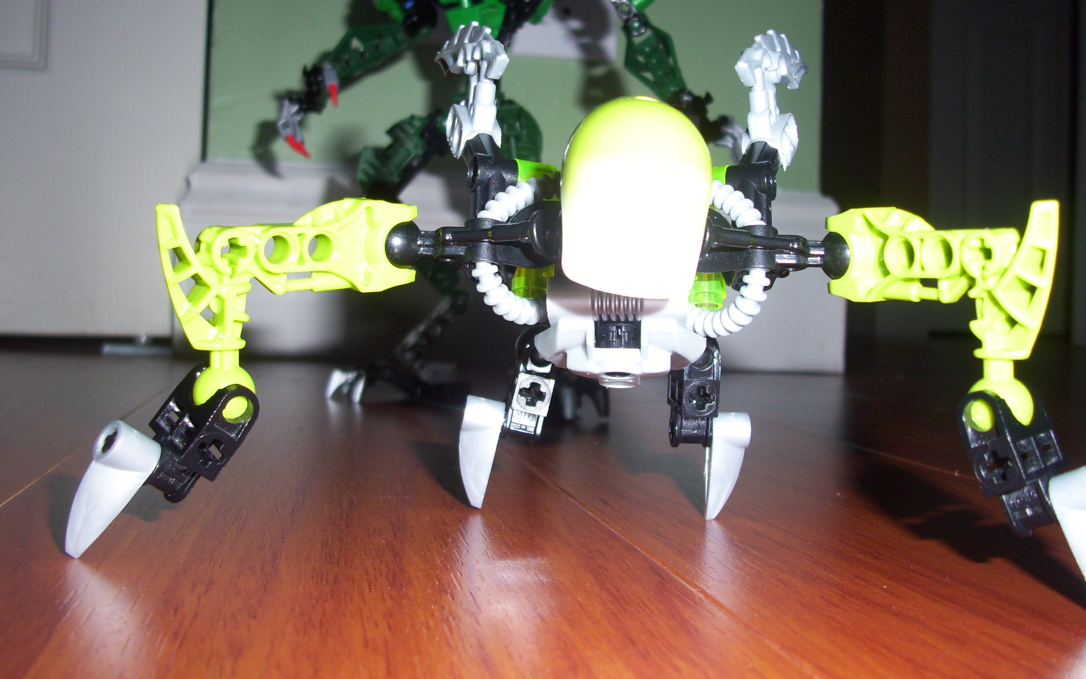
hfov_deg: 50.4
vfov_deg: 32.7
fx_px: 1154
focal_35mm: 39
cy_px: 300
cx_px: 570
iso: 80
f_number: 2.9
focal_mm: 5.7
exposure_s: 1/40
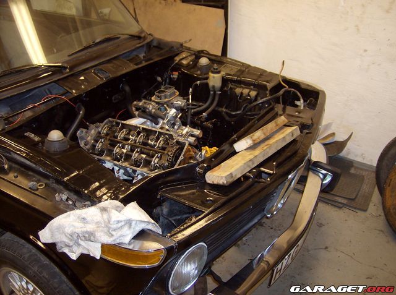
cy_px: 148
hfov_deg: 51.5
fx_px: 411
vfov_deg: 39.5
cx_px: 198
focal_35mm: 36
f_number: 2.8
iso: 200
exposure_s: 1/60
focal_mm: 6
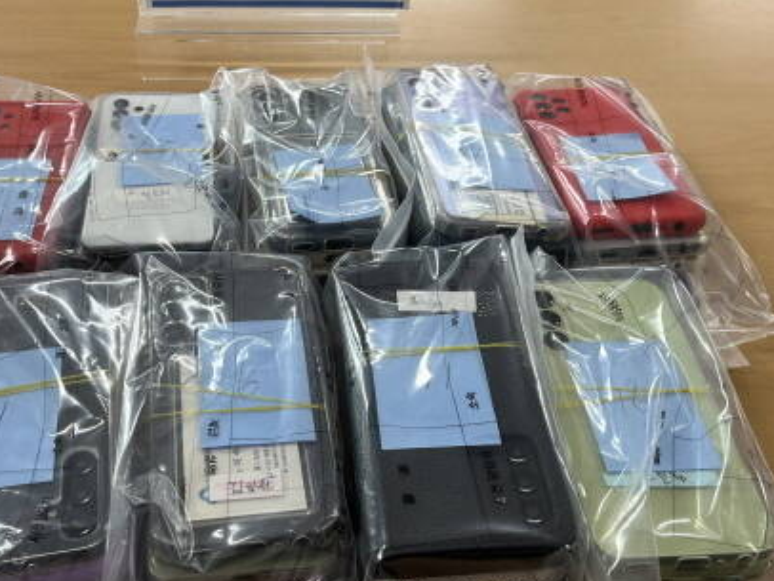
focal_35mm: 41
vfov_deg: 35.2
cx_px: 325
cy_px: 270
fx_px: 917
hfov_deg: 45.6
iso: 100
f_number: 1.6
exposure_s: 1/120
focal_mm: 5.1
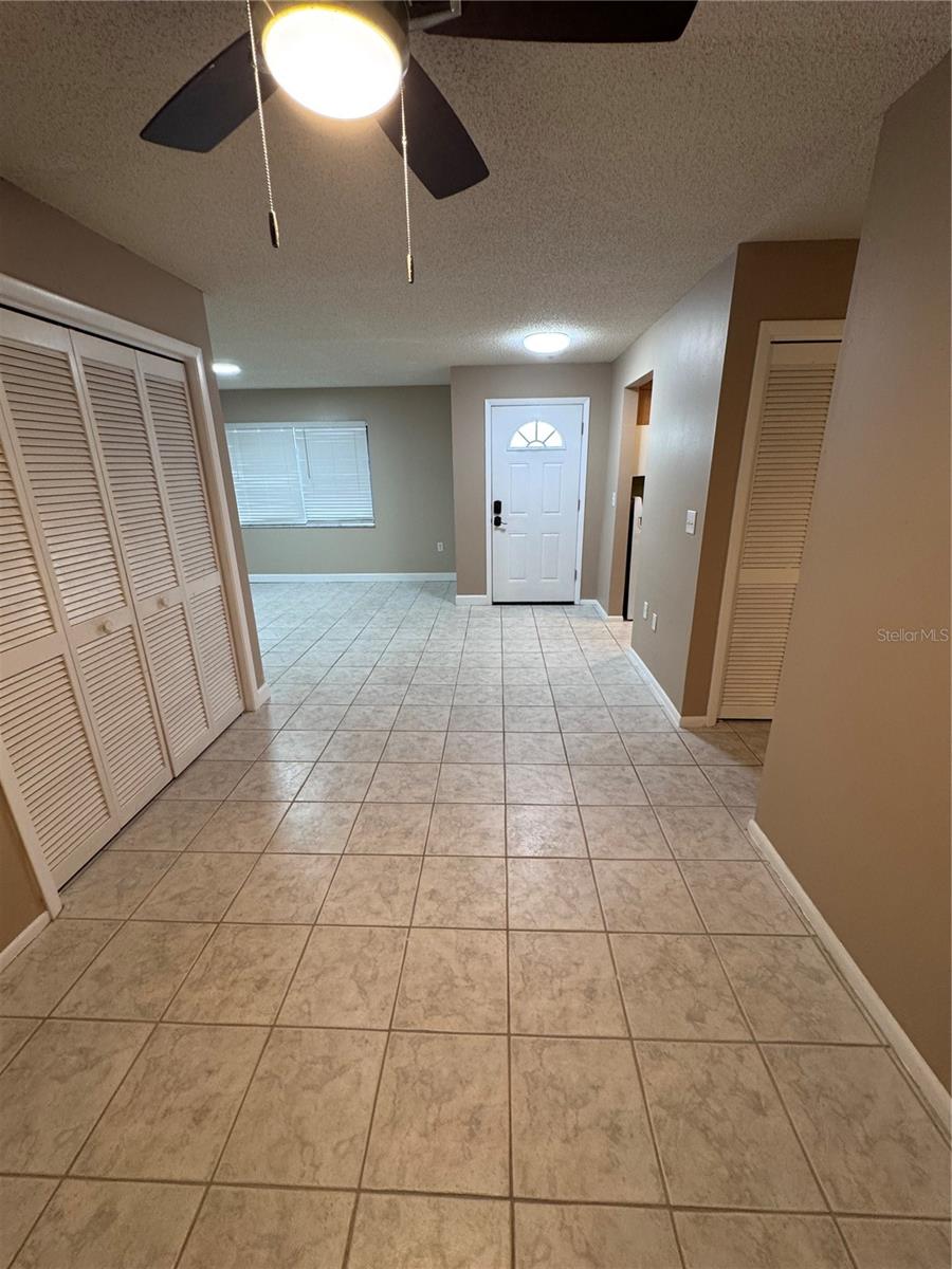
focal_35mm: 14
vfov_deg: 102.1
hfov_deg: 85.7
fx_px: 513
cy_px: 634
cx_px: 476
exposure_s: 1/60
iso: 200
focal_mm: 2.22
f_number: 2.2
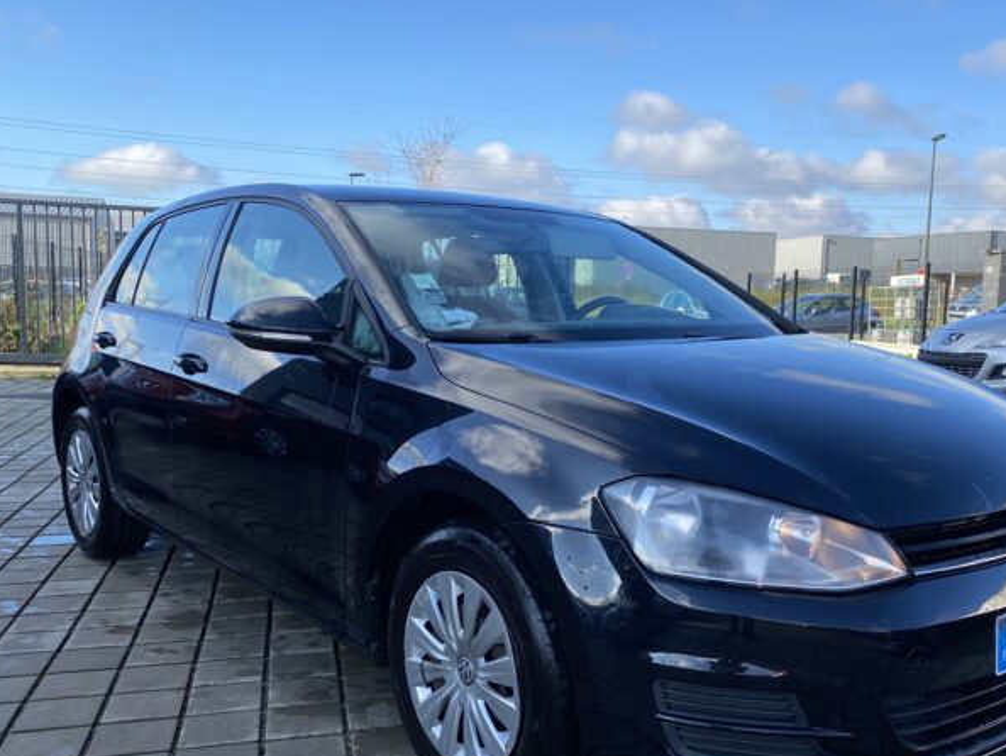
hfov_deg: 52.4
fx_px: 1018
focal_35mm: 35
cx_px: 579
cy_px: 422
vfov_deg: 40.7
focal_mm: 4.25
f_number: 1.8
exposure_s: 1/1395
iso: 32
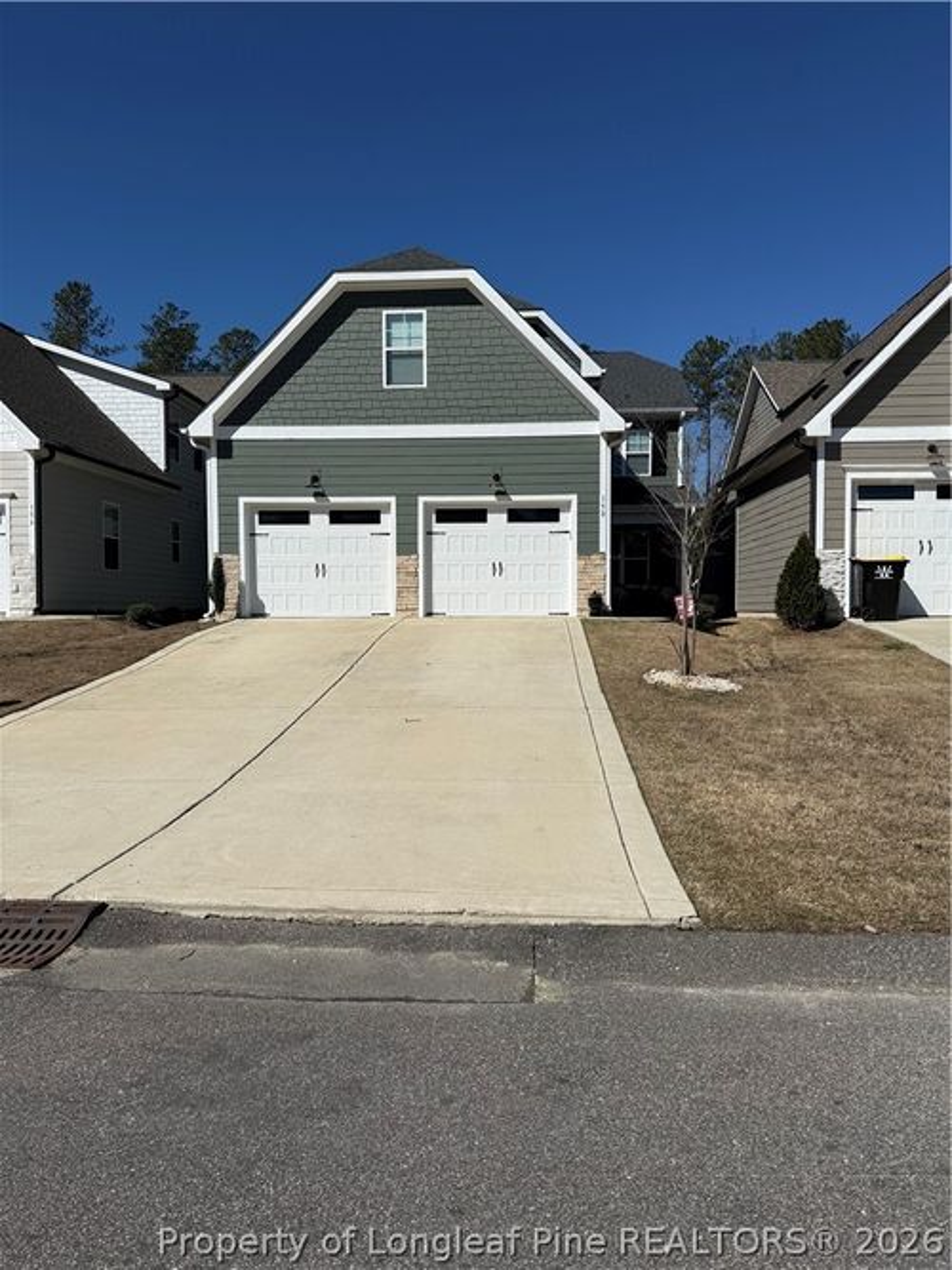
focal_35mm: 24
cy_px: 635
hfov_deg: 56.8
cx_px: 476
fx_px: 880
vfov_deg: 71.6
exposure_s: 1/10309
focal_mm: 6.76
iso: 80
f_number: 1.78
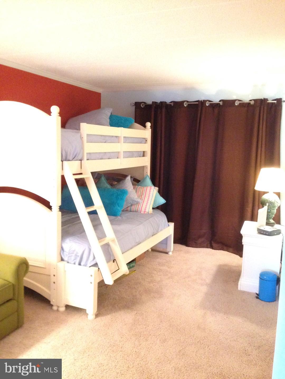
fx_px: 362
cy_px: 190
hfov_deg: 42.9
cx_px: 142
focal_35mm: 33
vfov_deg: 55.4
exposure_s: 1/15
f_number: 2.4
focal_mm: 4.12
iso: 500
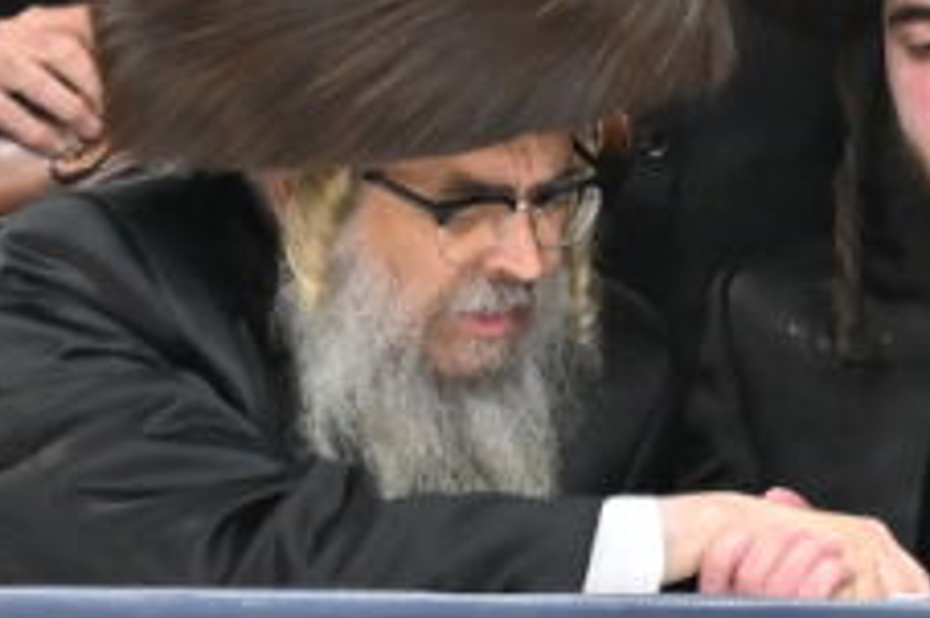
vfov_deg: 1.0
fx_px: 35004
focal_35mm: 1356
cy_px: 168
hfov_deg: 1.5
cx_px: 1028
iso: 1600
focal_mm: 200
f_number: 2.8
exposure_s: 1/400
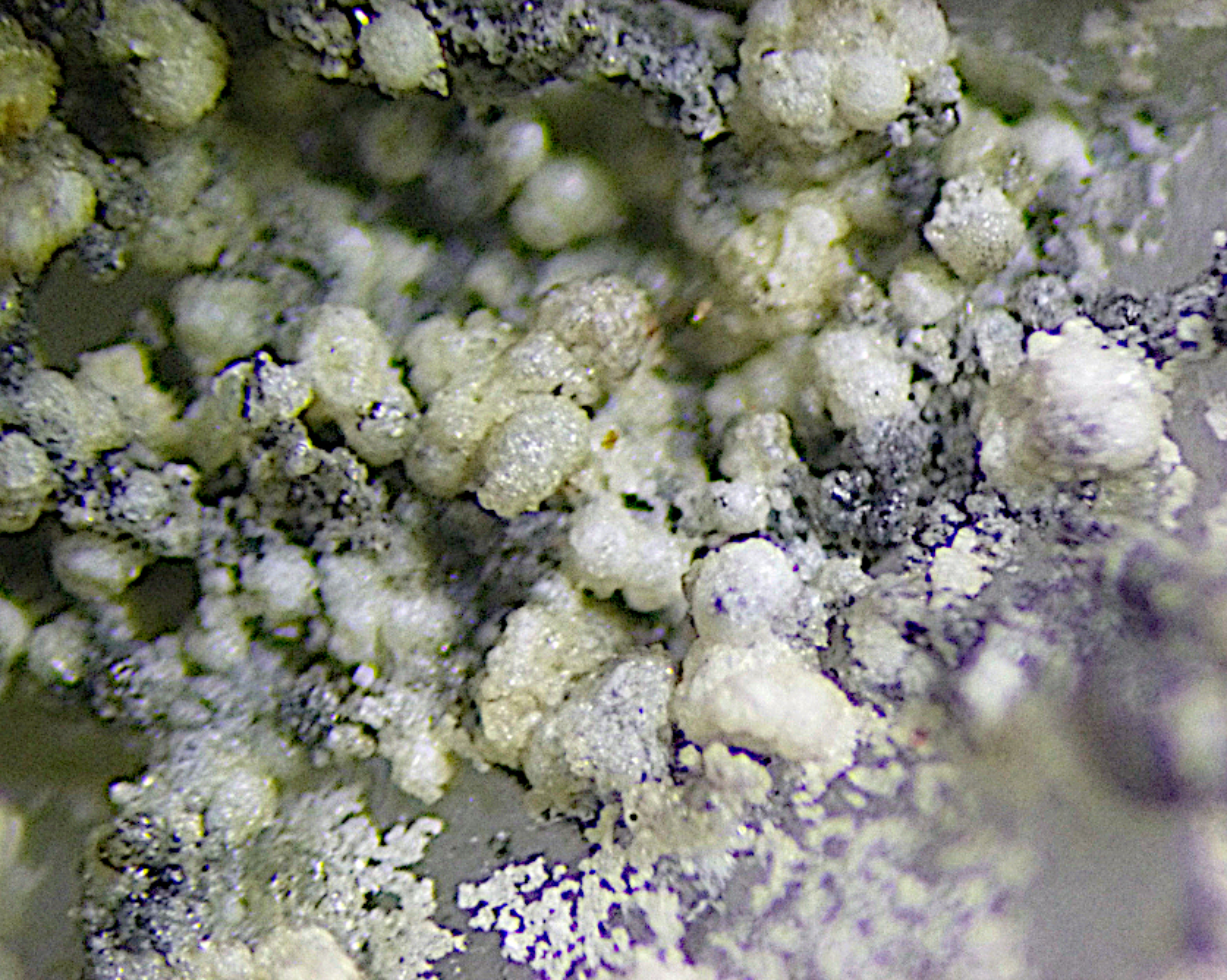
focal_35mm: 105
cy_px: 490
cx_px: 586
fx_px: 3812
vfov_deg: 14.7
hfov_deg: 18.3
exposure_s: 1/60
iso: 400
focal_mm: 18
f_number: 5.7
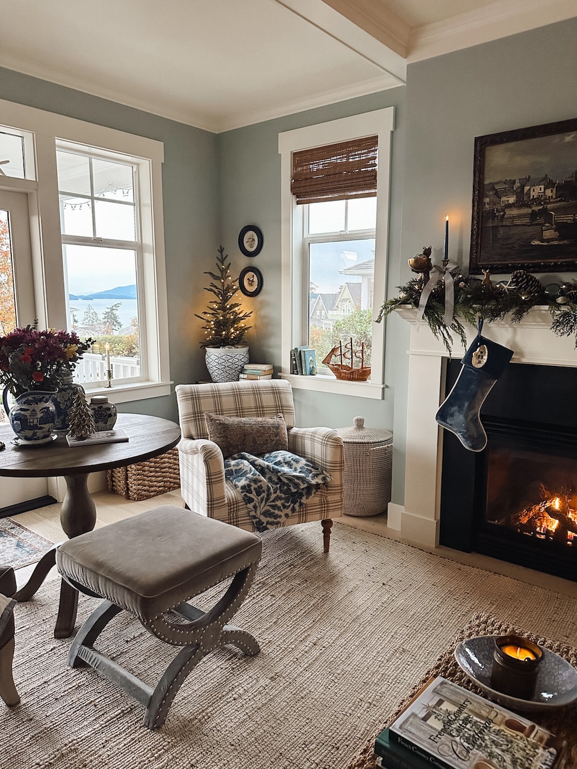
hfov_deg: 56.8
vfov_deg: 71.6
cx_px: 288
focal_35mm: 24
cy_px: 384
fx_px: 533
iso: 640
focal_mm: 6.86
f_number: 1.8
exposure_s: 1/50
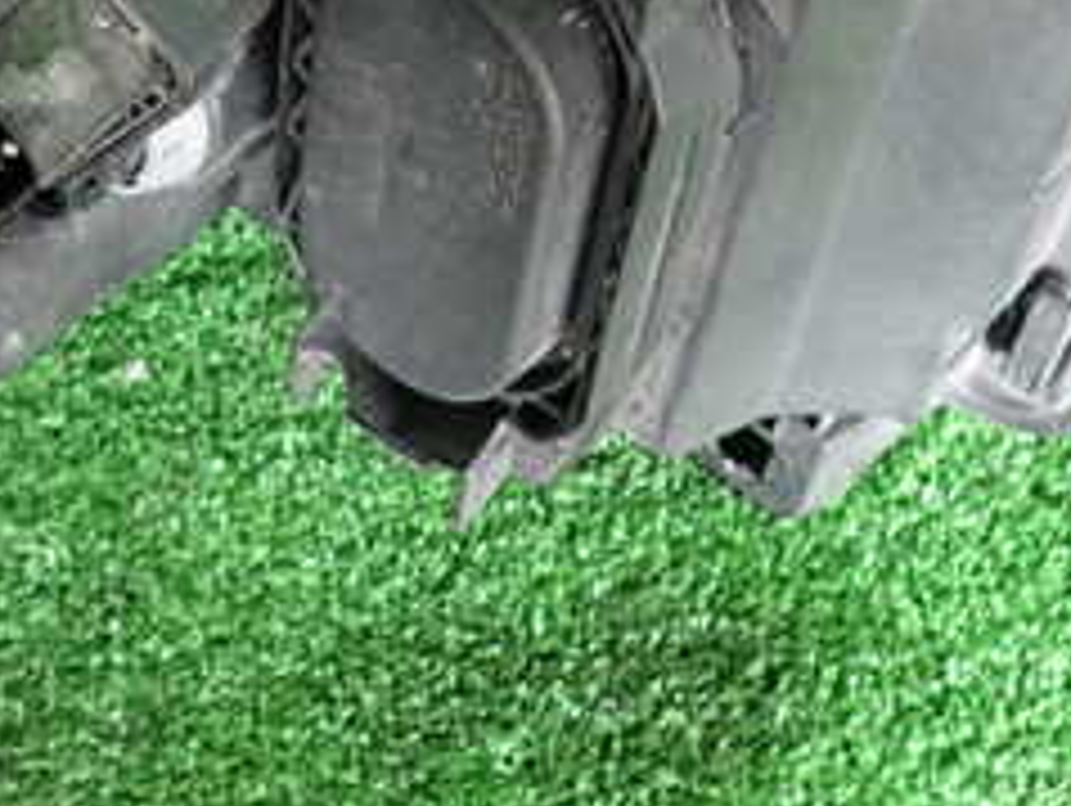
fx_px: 1951
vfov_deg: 22.3
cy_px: -41
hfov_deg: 30.6
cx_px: 396
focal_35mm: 63
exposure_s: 1/30
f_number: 2
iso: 250
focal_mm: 4.5
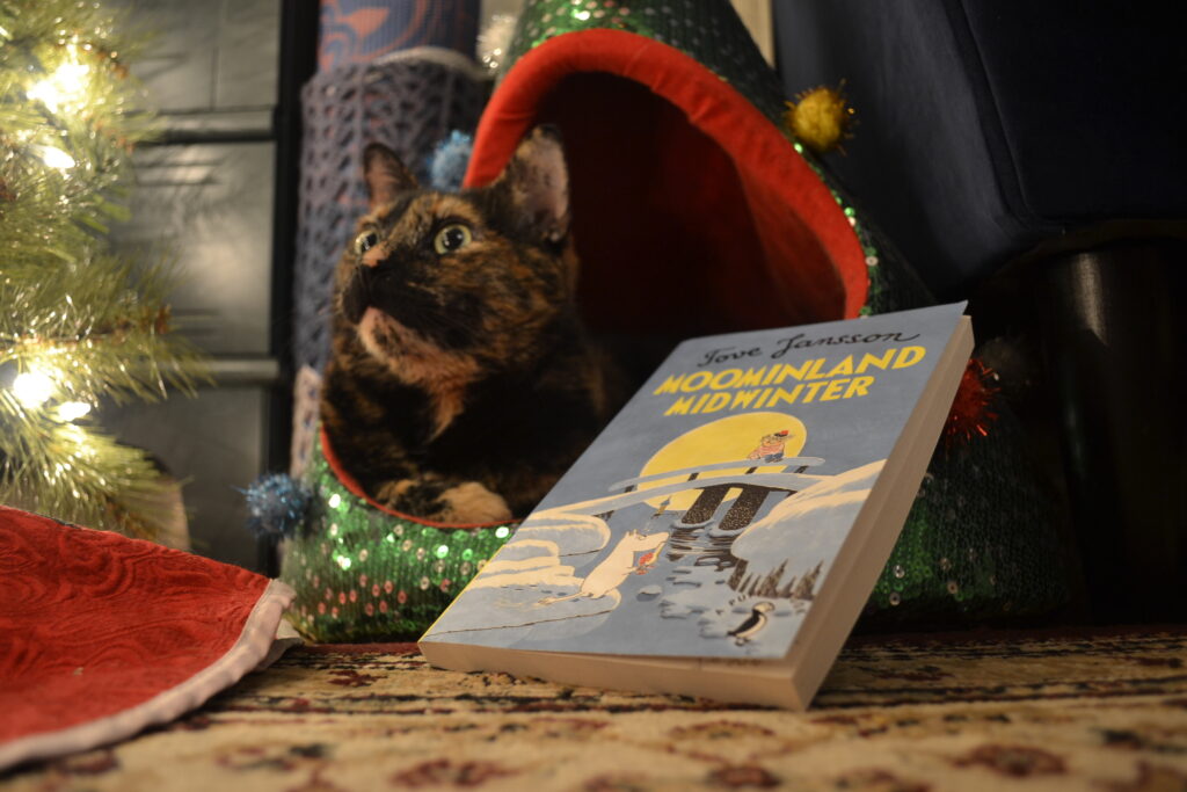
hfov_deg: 61.9
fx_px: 989
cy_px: 396
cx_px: 594
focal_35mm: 30
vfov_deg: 43.6
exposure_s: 1
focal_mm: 20
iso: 400
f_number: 3.8
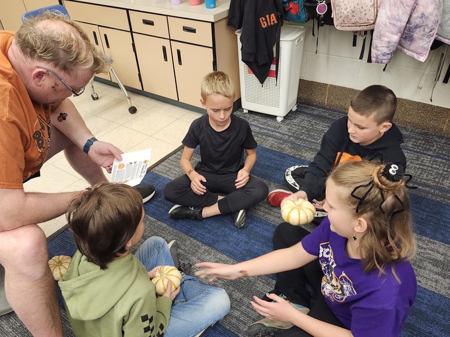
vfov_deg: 51.3
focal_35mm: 27
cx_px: 225
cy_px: 183
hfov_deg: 65.3
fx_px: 351
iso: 400
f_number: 1.8
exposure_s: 1/120
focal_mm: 5.54
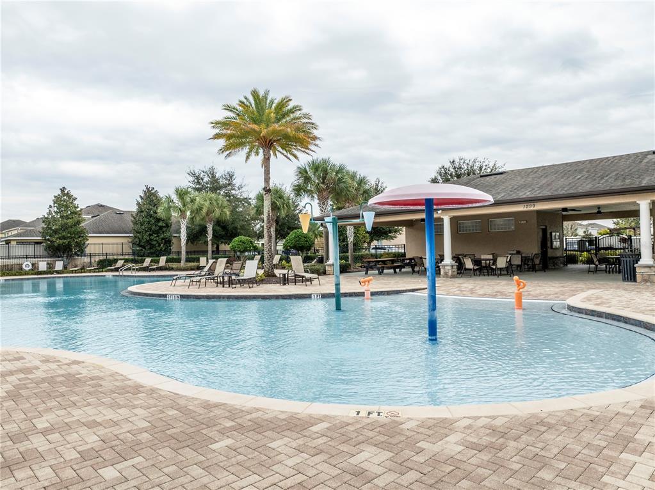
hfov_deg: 71.6
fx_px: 454
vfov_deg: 56.8
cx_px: 328
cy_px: 245
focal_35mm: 24
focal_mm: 12.29
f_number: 2.8
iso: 100
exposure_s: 1/640
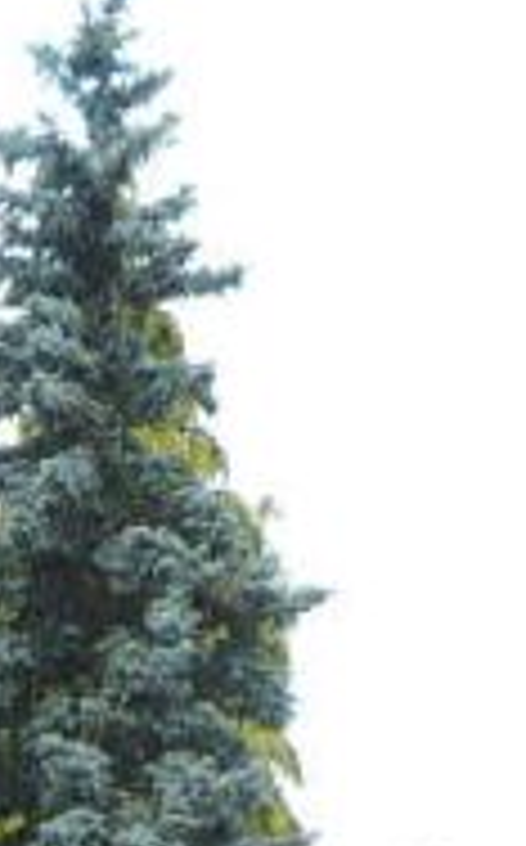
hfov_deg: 7.6
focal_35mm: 167
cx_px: -391
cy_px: 1732
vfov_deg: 11.3
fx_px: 3842
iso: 100
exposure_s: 1/500
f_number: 2.8
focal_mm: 6.1
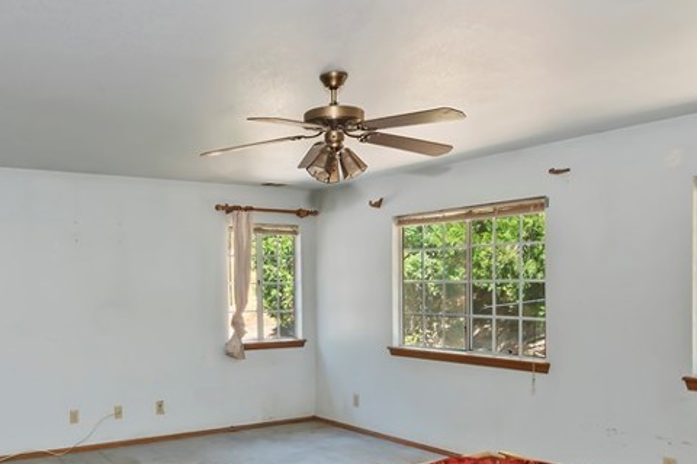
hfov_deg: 57.0
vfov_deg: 41.0
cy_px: 270
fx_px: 620
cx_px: 213
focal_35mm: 32
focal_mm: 10
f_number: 8
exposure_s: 1/30
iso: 400
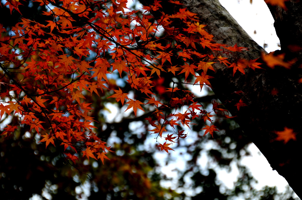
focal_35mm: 165
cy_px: 100
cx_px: 151
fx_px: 1382
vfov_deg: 8.3
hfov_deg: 12.5
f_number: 6
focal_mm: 110
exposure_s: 1/500
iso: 400
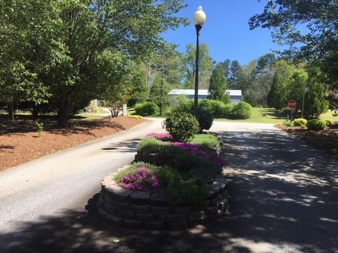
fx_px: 283
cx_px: 169
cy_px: 126
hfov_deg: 61.7
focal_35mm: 29
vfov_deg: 48.2
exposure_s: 1/874
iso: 25
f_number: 2.2
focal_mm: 4.15
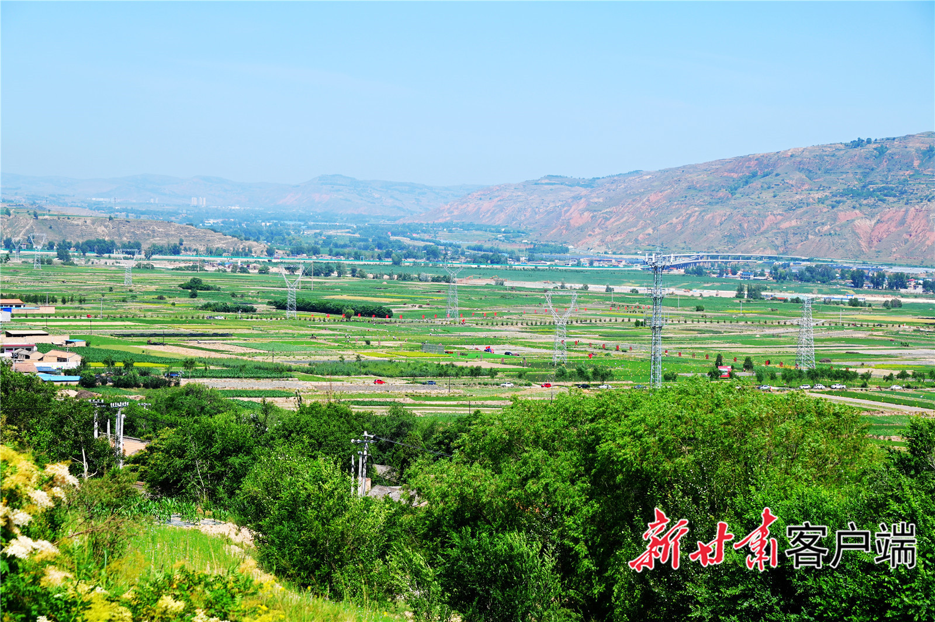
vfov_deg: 16.6
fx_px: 2128
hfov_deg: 24.8
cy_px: 311
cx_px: 468
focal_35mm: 82
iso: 100
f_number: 7.1
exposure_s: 1/400
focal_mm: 82
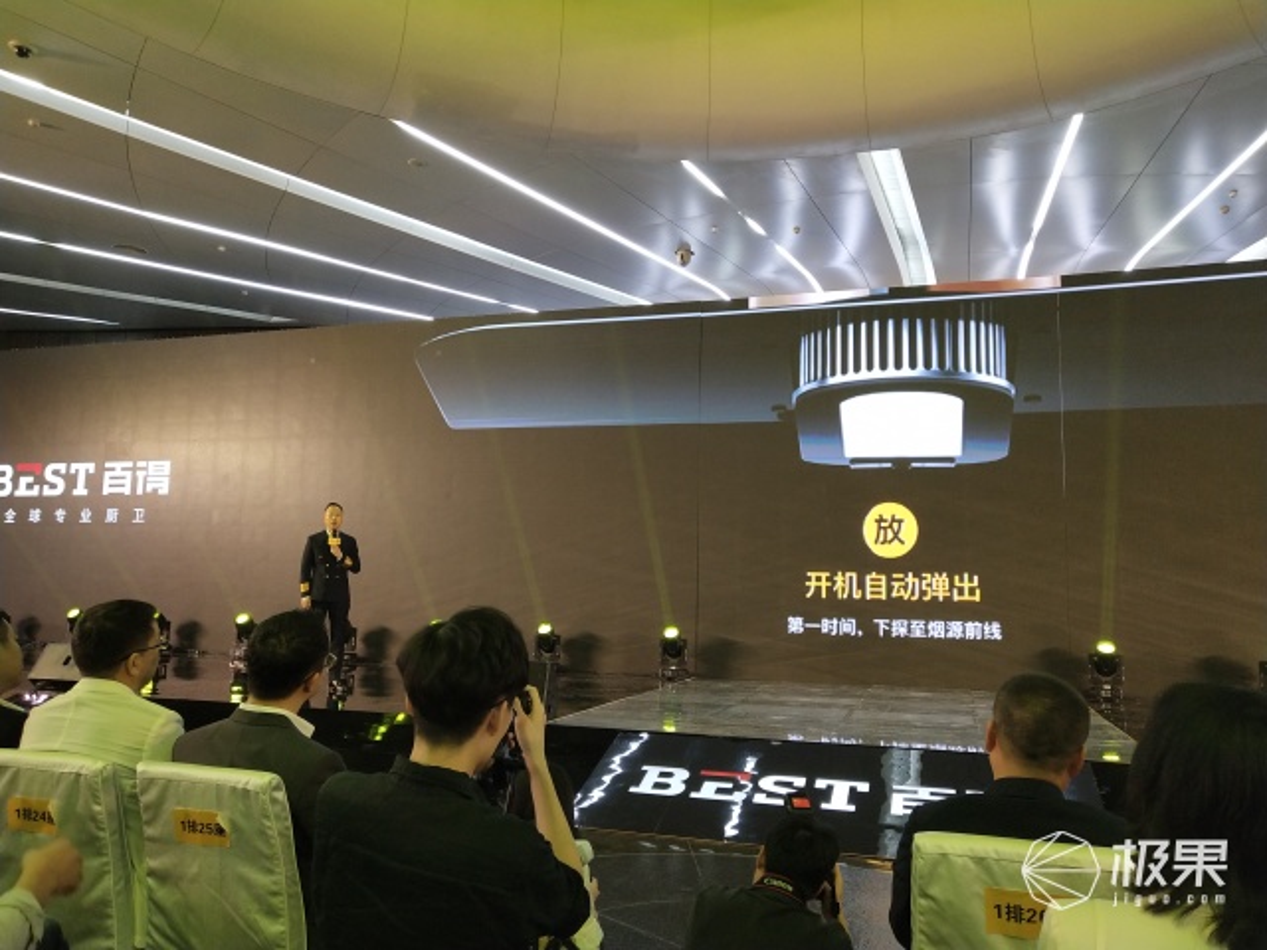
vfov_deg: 46.8
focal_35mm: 30
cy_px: 475
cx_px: 634
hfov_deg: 60.0
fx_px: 1098
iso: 245
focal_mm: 3.95
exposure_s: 1/100
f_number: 1.8
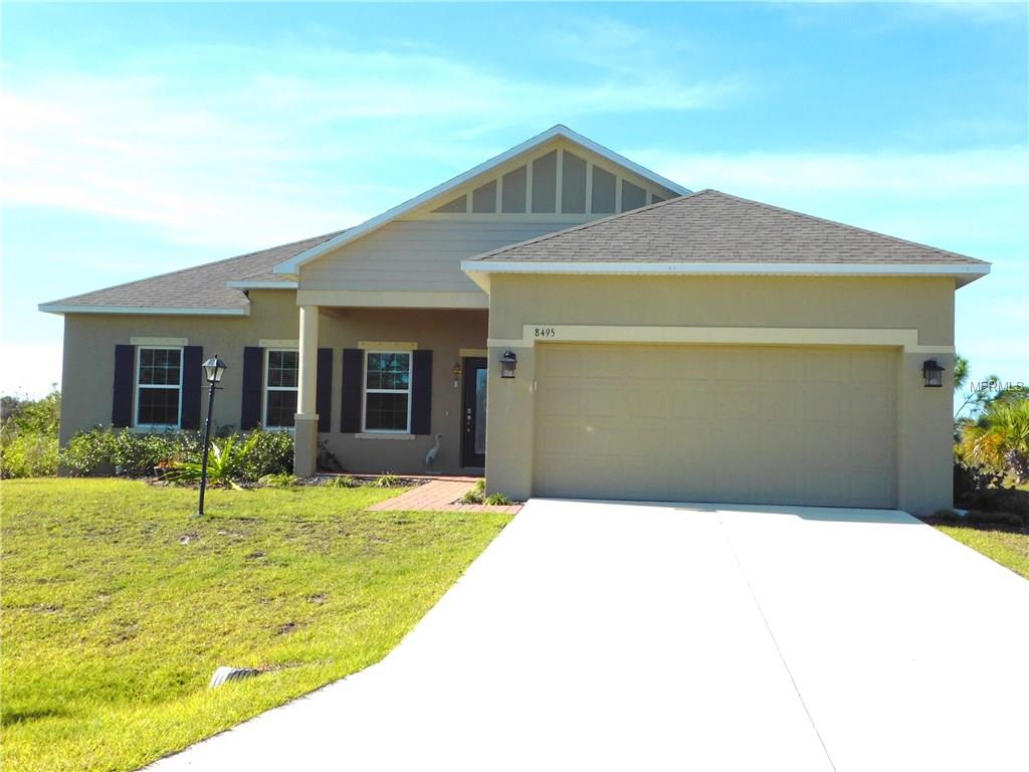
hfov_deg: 46.8
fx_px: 1189
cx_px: 514
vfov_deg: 36.0
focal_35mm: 40
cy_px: 386
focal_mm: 7.1
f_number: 3.6
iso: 125
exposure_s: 1/1000
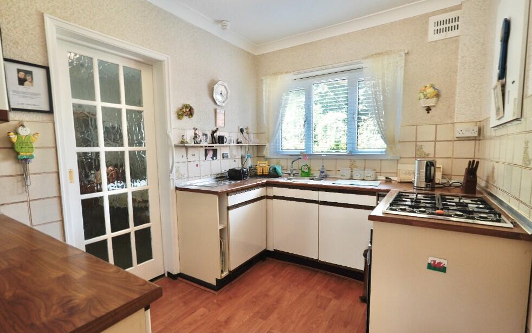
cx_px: 264
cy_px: 176
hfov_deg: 92.6
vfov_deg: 66.3
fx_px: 254
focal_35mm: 18
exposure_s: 1/60
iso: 200
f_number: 4
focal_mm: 11
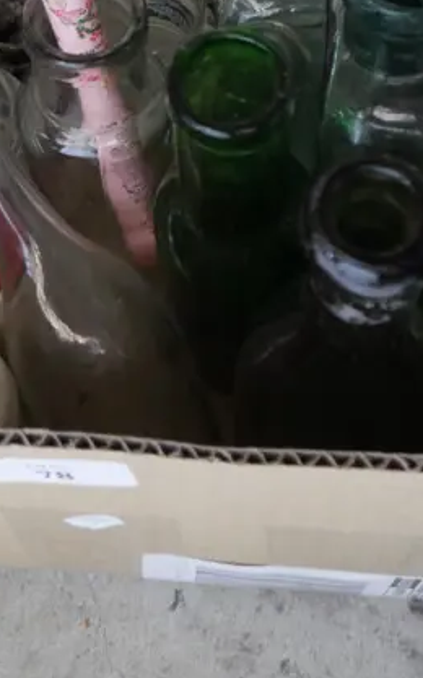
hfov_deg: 17.7
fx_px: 1349
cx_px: 115
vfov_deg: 25.5
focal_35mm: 73
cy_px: -127
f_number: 3.5
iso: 2000
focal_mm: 14
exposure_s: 1/60
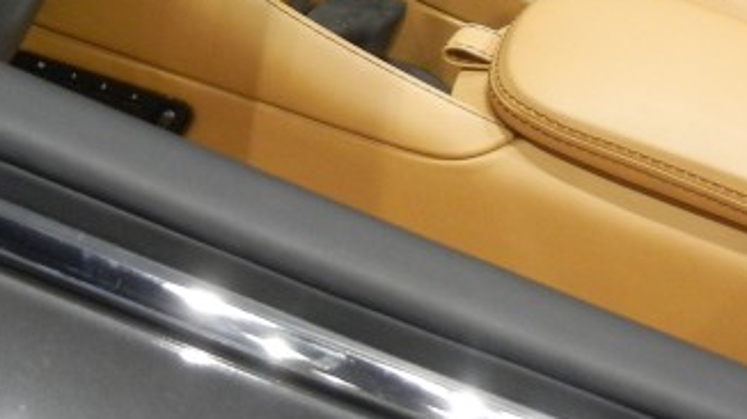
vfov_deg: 6.6
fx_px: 3524
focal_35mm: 178
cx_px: 353
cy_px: -419
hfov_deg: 12.1
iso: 400
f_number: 3.9
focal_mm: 9.3
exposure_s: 1/31.8
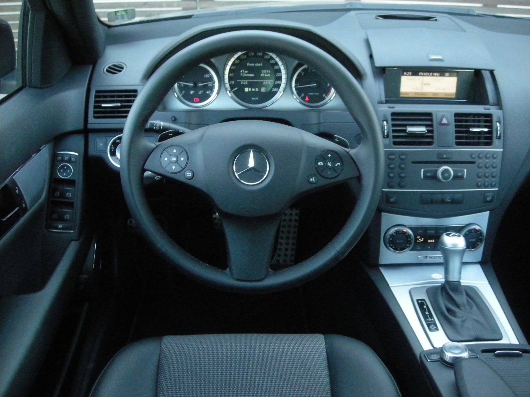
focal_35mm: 35
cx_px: 265
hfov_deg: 52.6
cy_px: 198
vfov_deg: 40.7
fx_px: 536
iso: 800
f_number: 2.8
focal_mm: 5.7
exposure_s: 1/197
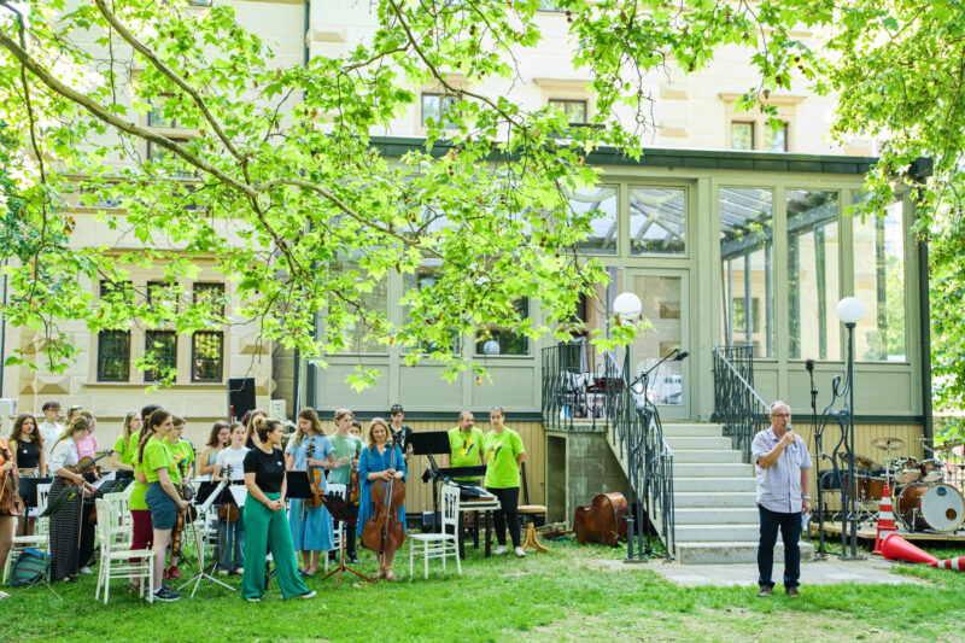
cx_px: 482
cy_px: 322
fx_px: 1126
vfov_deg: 31.9
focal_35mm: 42
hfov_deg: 46.4
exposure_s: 1/1250
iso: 2000
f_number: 2.8
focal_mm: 42
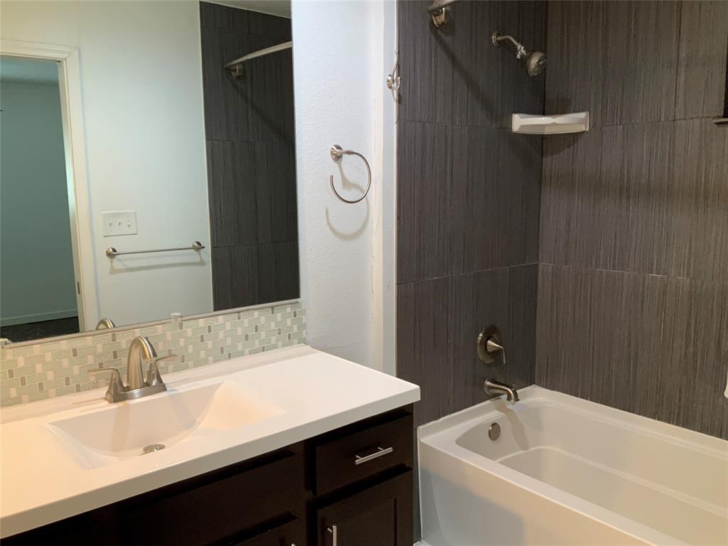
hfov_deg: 61.7
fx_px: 610
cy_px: 273
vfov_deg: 48.2
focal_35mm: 29
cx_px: 364
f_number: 1.8
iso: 125
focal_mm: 3
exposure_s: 1/60
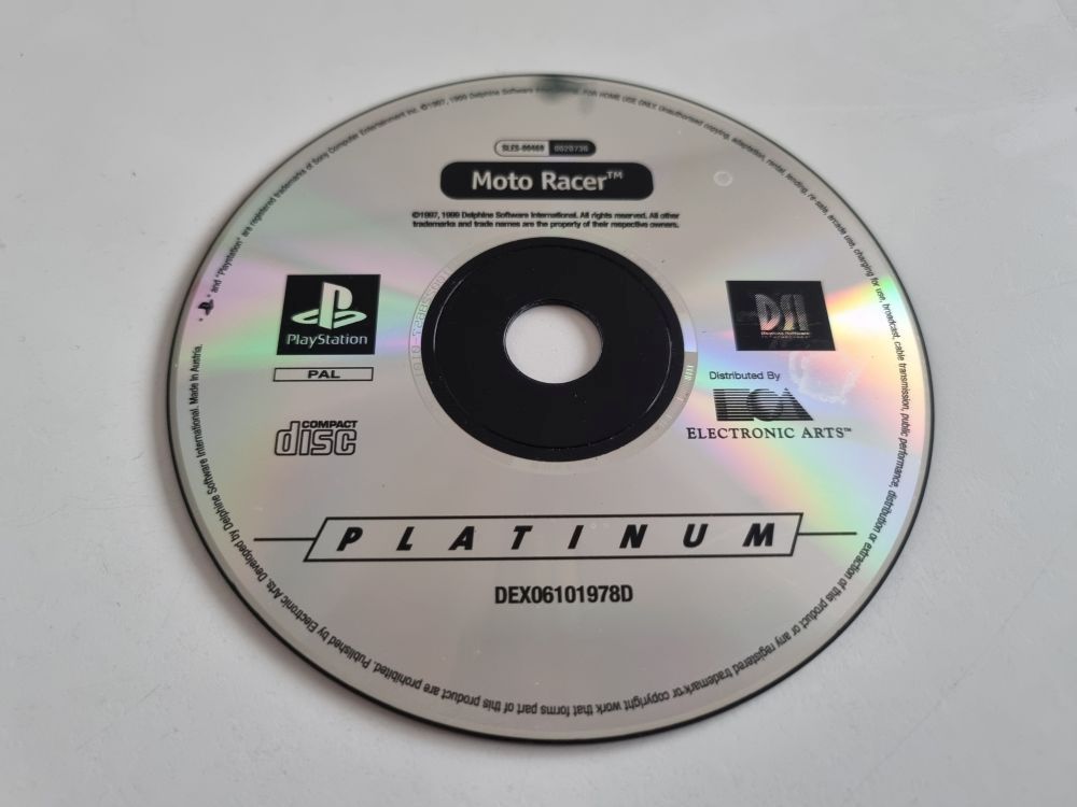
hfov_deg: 67.3
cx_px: 538
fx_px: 809
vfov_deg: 53.1
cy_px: 404
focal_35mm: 26
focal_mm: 5.4
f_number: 1.8
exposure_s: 1/50
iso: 320
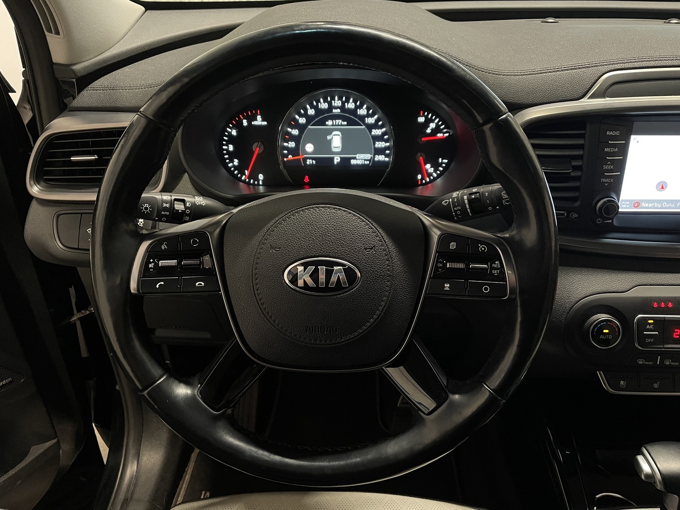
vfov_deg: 53.1
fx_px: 511
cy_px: 255
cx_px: 340
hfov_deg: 67.3
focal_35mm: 26
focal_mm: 4.2
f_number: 1.6
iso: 400
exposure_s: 1/50
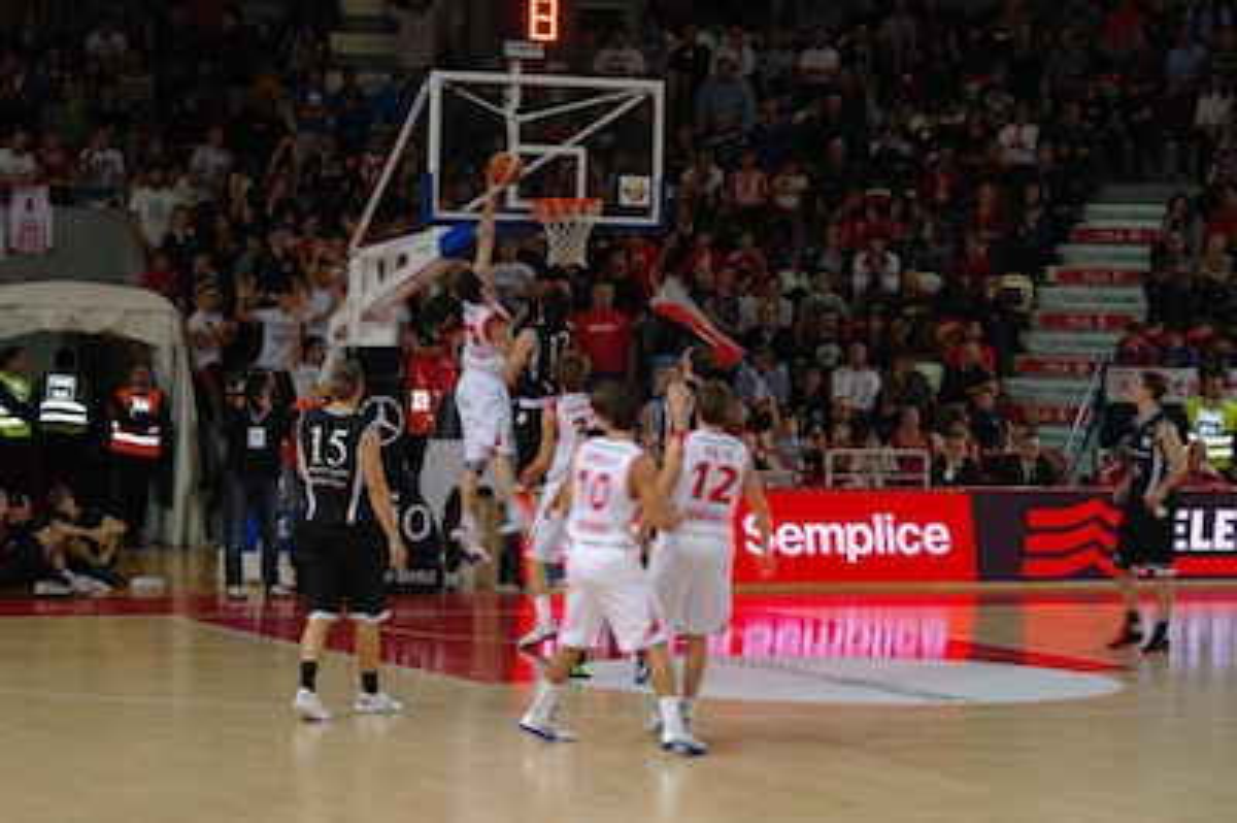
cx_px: 618
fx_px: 3948
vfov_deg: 11.9
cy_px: 412
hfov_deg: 17.8
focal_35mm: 115
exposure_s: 1/50
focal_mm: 75
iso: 400
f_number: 4.5
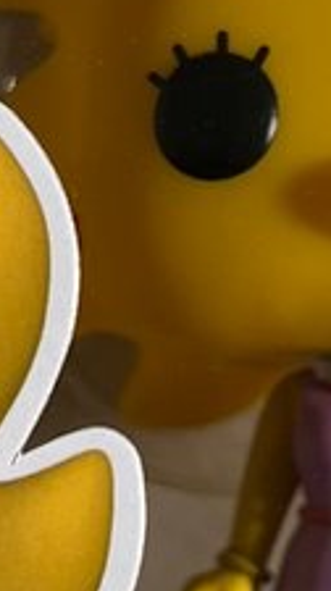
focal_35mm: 143
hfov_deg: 8.4
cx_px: 232
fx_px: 2239
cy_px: 319
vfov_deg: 15.0
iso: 125
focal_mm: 5.7
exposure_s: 1/120
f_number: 1.5
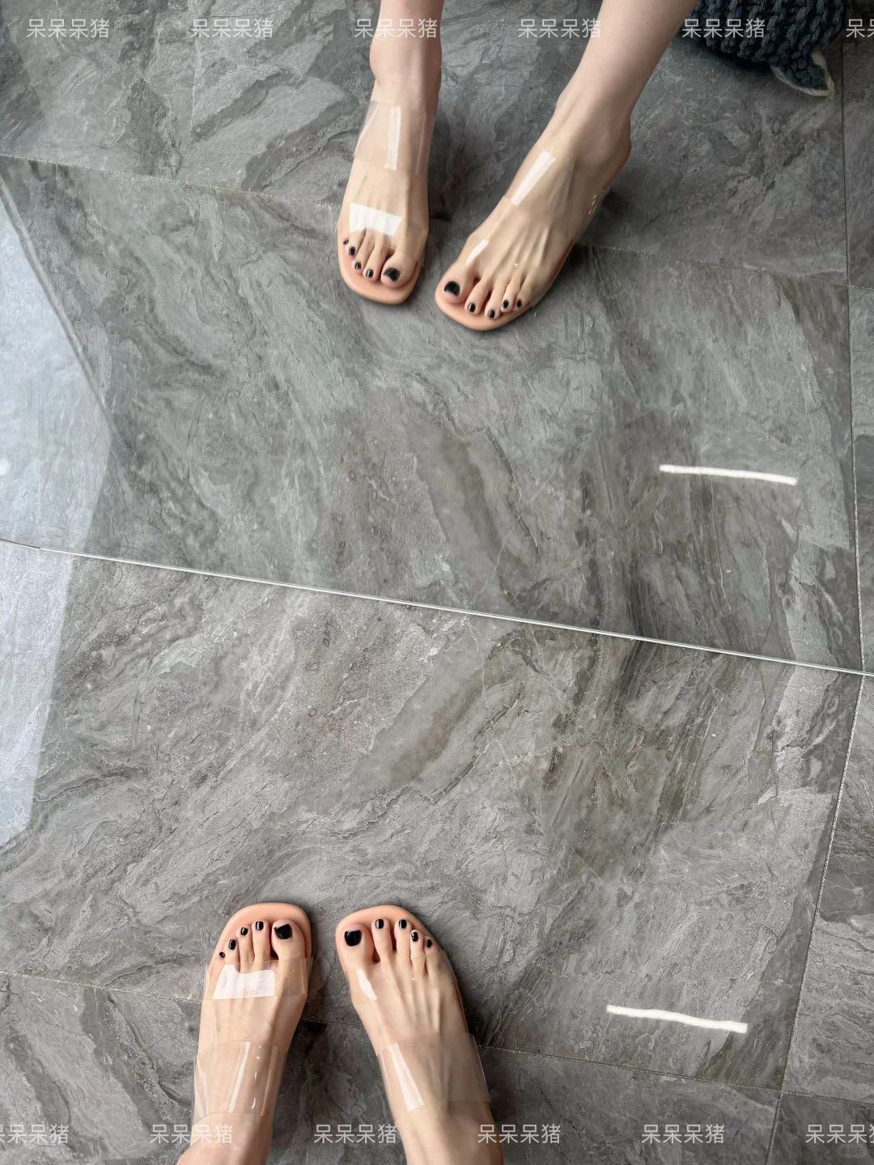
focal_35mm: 24
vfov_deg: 71.6
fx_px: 808
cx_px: 437
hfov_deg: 56.8
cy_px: 582
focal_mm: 6.76
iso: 80
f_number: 1.78
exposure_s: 1/121
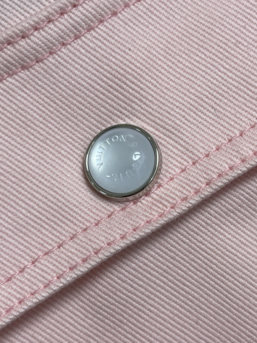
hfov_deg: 54.9
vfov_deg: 69.4
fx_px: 247
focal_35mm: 25
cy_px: 172
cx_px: 128
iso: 40
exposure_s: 1/100
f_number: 1.6
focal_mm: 5.1
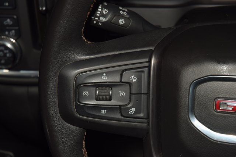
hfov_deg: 19.5
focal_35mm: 105
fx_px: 688
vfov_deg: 13.0
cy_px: 78
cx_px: 118
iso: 100
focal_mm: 70
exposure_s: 1/125
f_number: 8
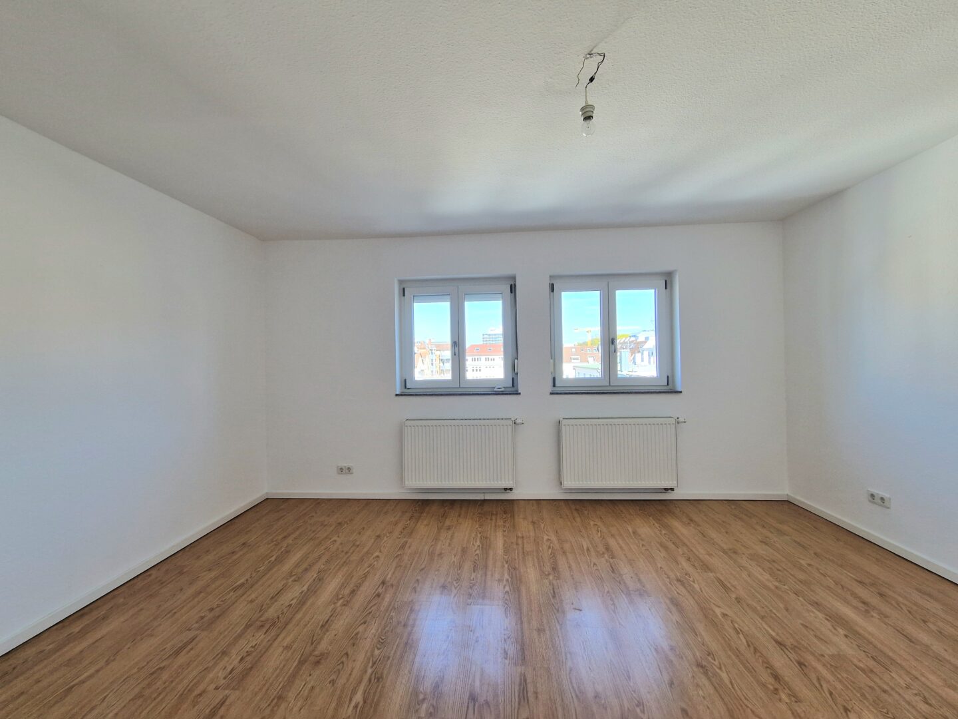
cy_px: 360
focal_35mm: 13
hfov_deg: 106.2
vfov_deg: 89.9
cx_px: 479
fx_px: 360
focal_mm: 2.2
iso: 80
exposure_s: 1/100
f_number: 2.2
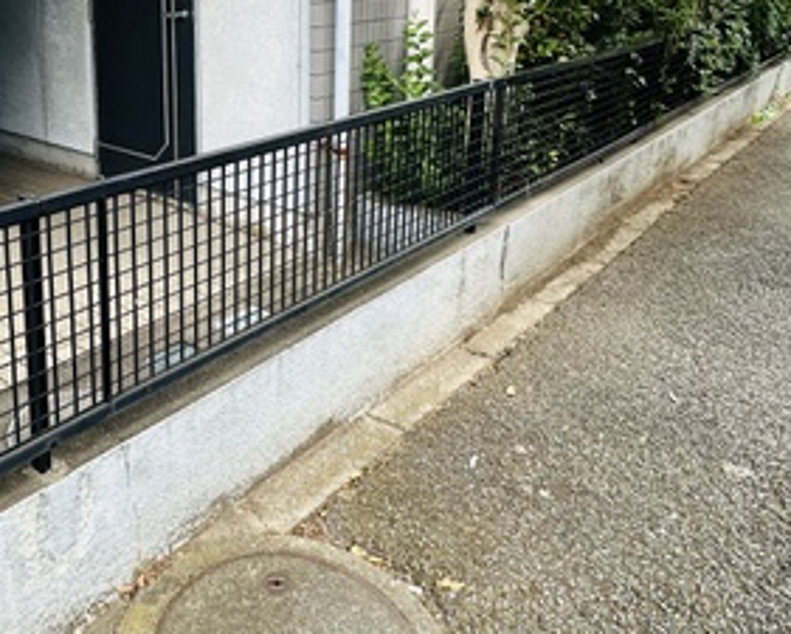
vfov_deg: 41.0
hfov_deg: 49.6
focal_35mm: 34
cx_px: 155
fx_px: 796
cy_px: 103
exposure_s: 1/270
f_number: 2.2
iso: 40
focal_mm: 2.22
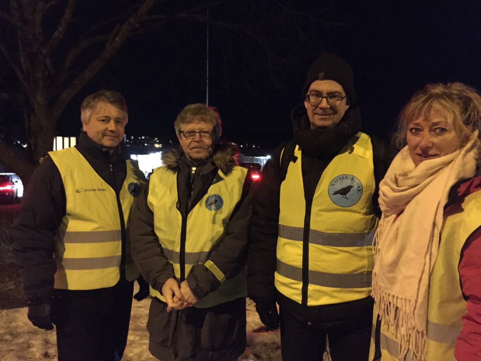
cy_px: 180
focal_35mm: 29
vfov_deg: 48.2
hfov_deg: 61.7
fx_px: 403
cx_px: 240
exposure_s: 1/17
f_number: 2.2
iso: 1250
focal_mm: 4.15
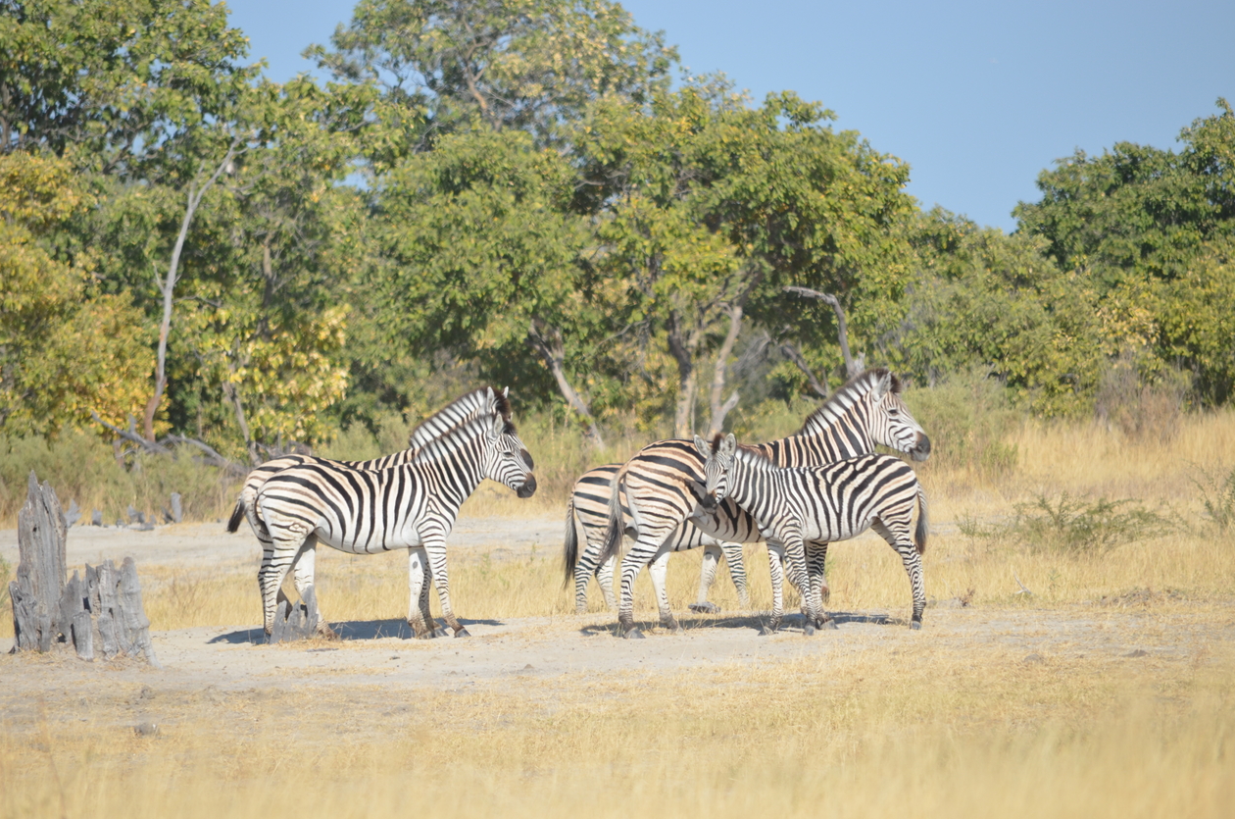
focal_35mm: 457
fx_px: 15648
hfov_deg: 4.5
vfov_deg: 3.0
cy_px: 412
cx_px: 613
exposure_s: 1/640
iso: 200
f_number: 6.3
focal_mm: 300
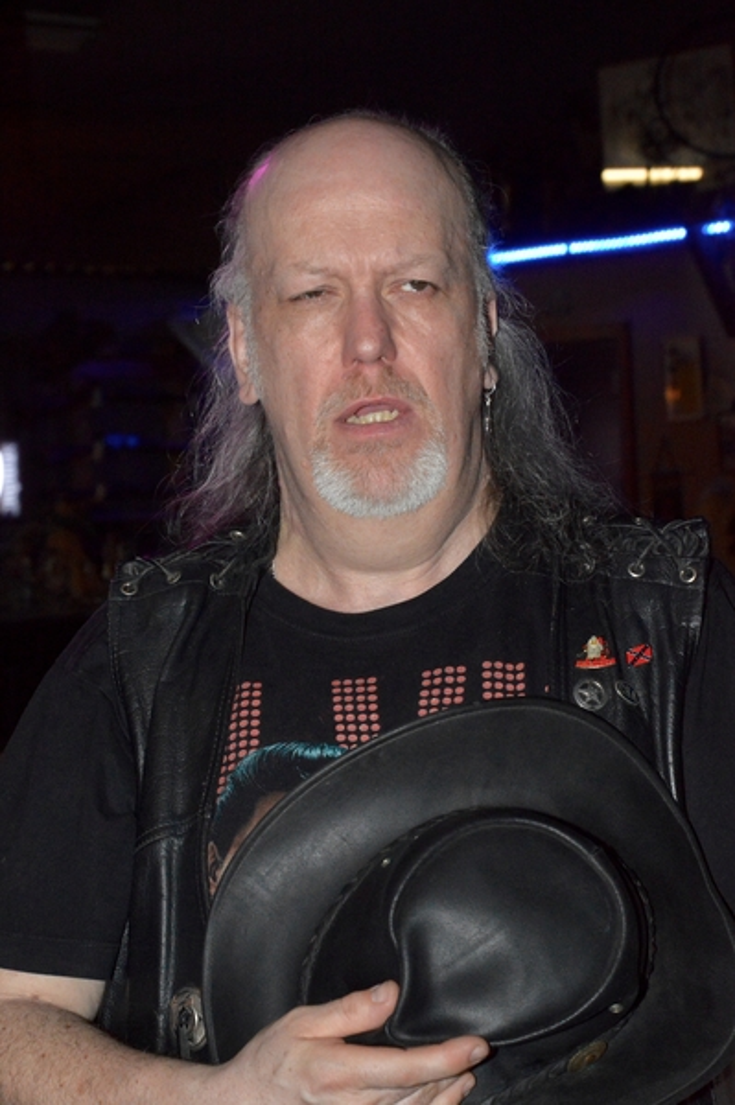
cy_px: 552
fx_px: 3221
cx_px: 368
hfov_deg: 13.0
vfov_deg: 19.5
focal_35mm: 105
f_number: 10
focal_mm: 70
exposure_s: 1/60
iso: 3200
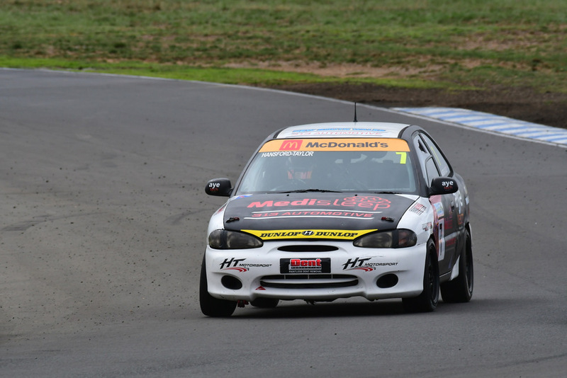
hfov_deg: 2.7
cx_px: 284
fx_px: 11816
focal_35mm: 750
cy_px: 189
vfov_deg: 1.8
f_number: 13
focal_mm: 500
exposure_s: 1/640
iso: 640
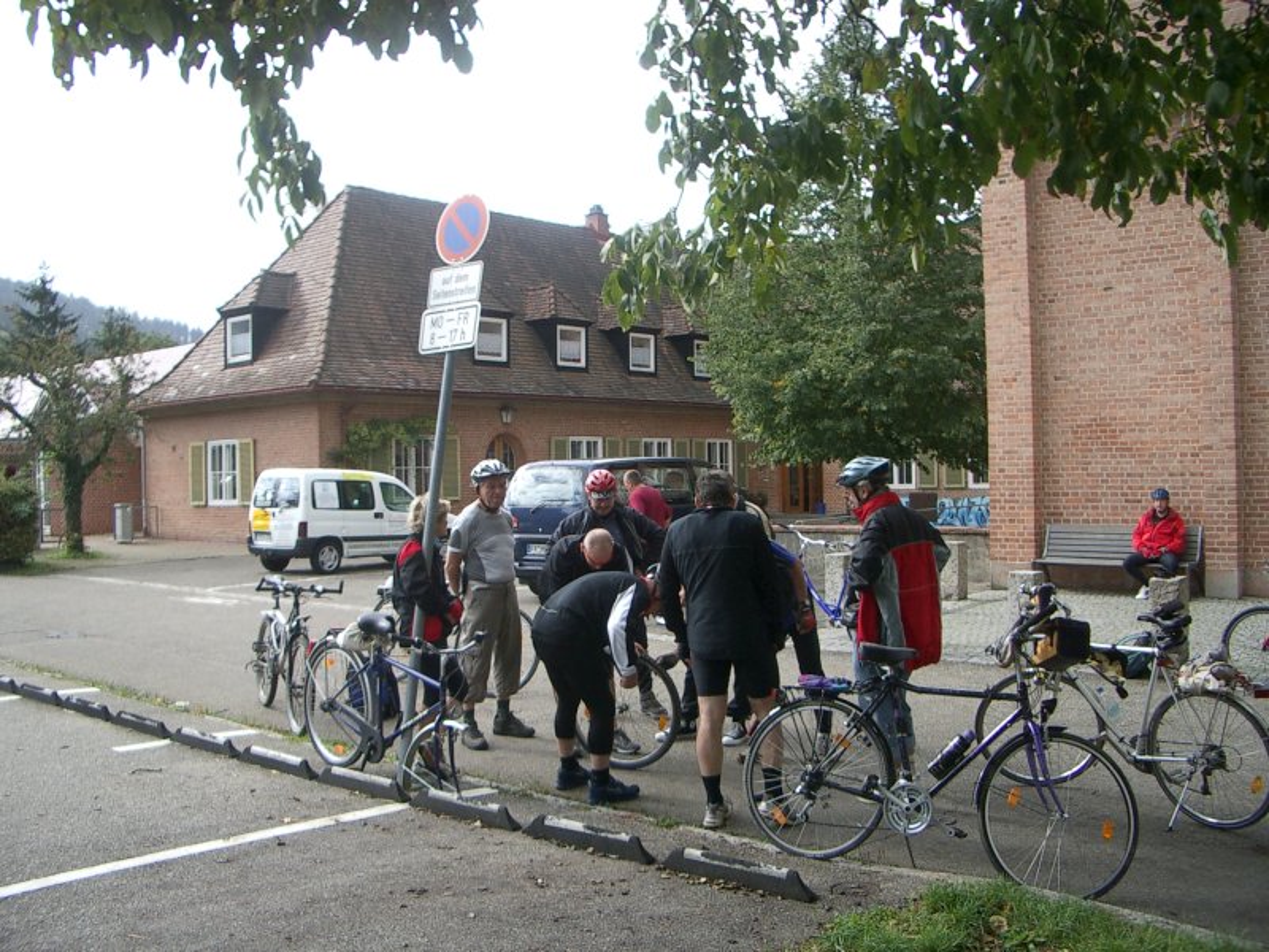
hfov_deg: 52.6
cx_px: 634
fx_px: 1283
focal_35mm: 35
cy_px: 476
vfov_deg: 40.7
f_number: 2.6
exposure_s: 1/400
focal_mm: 5.8
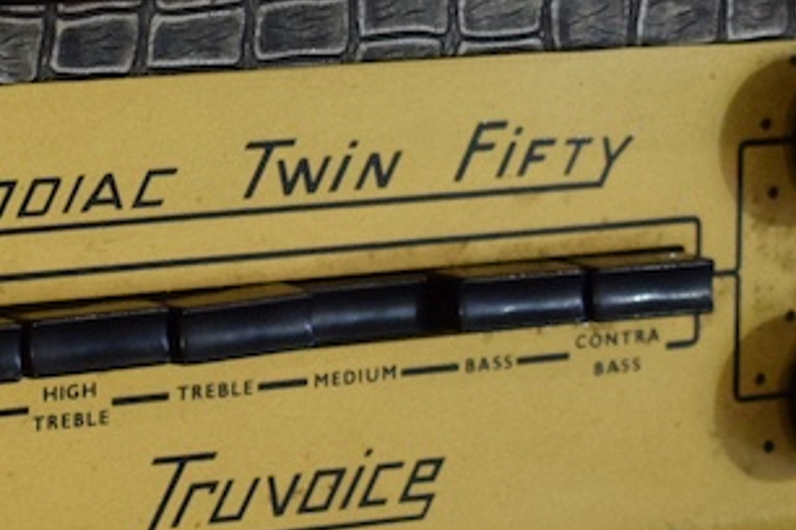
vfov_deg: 6.4
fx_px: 4719
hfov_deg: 9.6
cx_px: 36
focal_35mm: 213
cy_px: 114
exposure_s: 1/60
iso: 1800
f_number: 4.2
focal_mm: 29
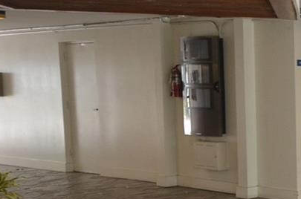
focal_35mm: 77
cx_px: 492
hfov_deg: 20.9
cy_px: 150
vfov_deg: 17.5
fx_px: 642
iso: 640
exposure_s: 1/60
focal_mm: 13
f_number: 4.5
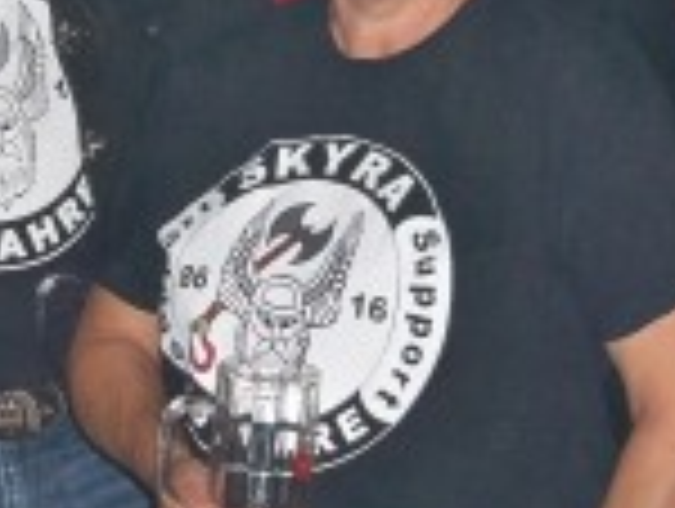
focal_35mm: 149
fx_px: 2910
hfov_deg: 13.0
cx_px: -14
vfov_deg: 10.0
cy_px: 279
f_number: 3.5
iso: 200
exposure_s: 1/30
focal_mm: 6.2
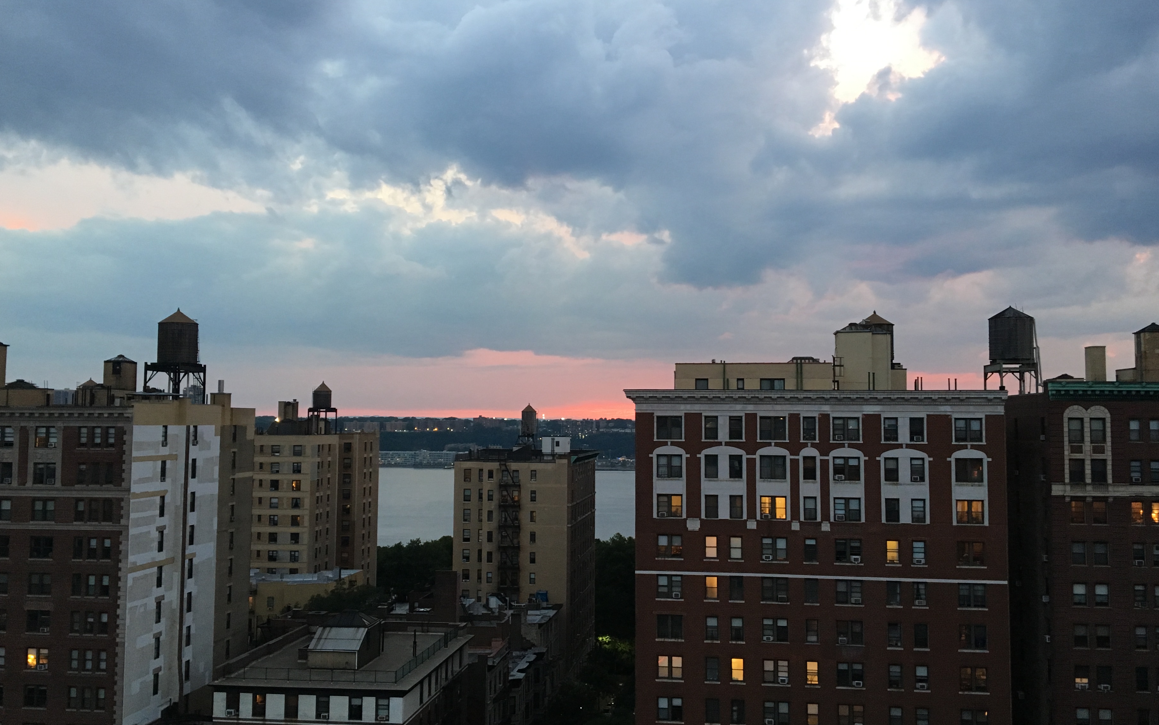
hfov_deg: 56.7
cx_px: 592
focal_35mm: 34
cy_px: 353
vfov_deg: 37.3
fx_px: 1074
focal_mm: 4.15
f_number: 2.2
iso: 100
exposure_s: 1/30
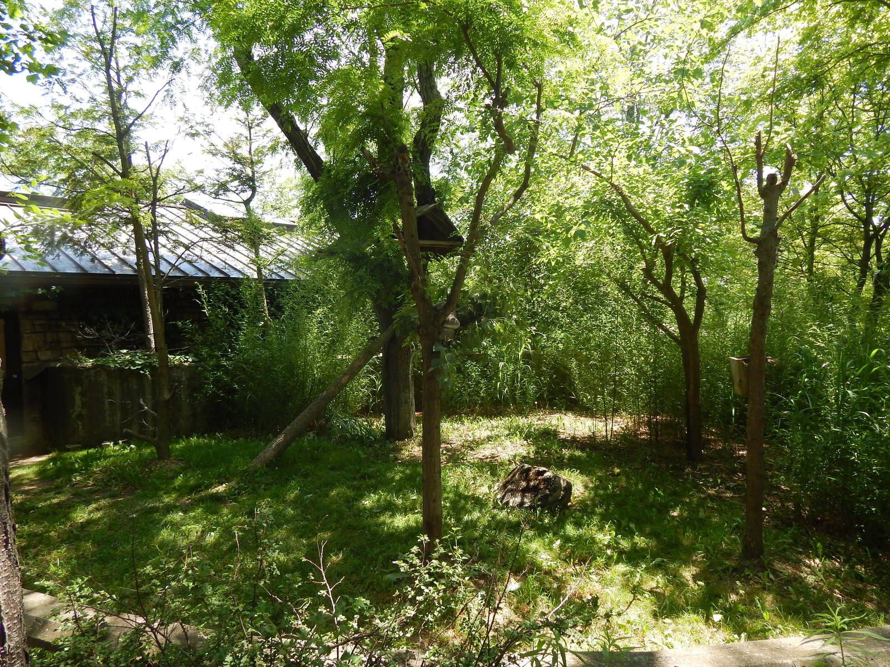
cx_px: 445
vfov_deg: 58.9
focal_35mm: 23
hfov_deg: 73.9
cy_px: 334
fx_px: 591
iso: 125
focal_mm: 4
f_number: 3
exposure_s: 1/250
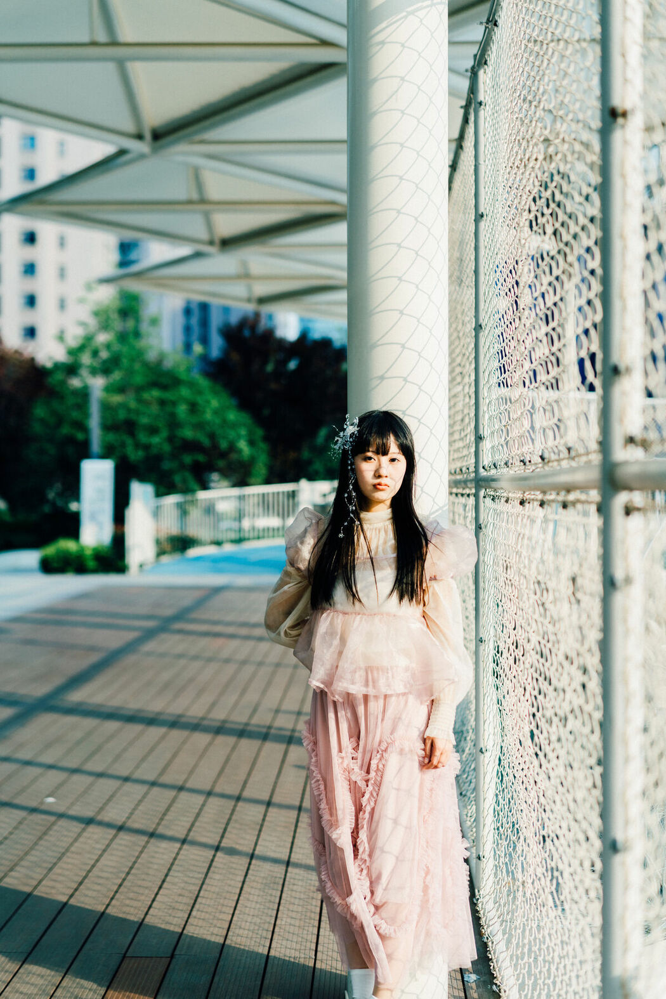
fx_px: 1526
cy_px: 500
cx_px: 333
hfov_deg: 24.6
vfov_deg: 36.2
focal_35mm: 55
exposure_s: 1/1250
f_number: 2.2
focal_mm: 55
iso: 100
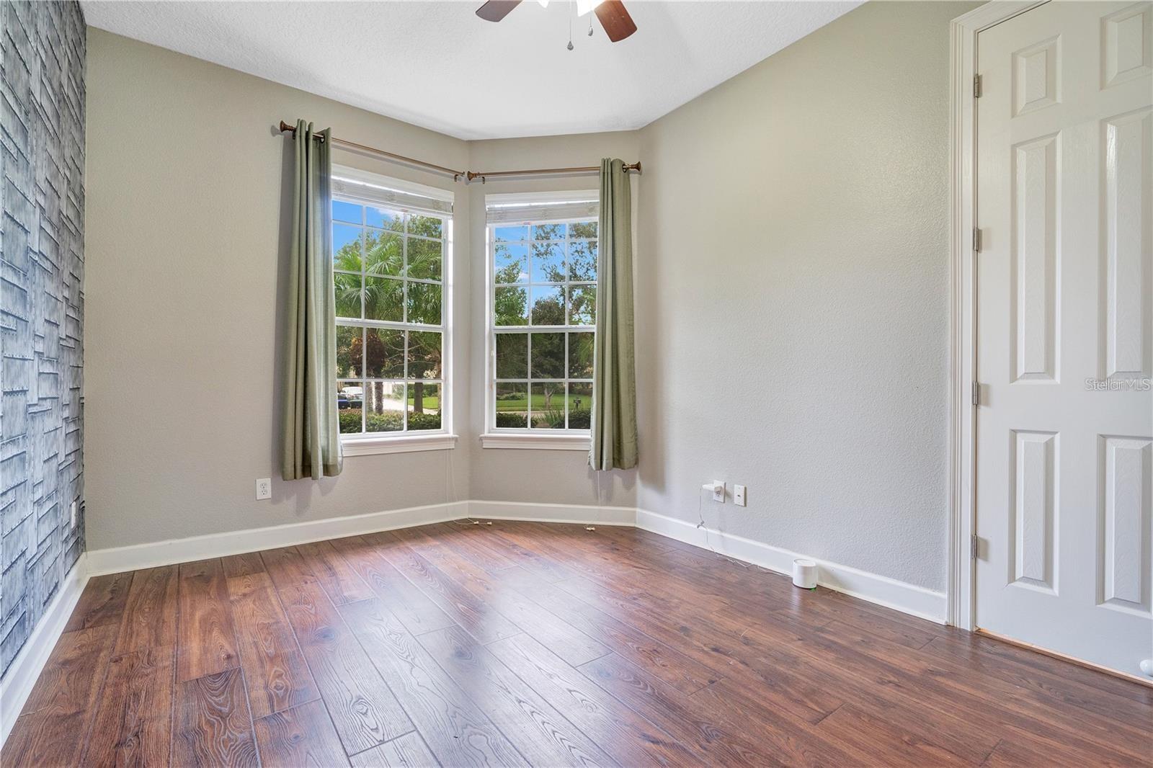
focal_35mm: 16
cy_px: 384
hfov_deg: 96.7
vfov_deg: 73.7
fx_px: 512
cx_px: 576
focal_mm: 16
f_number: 7.1
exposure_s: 1/25
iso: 640
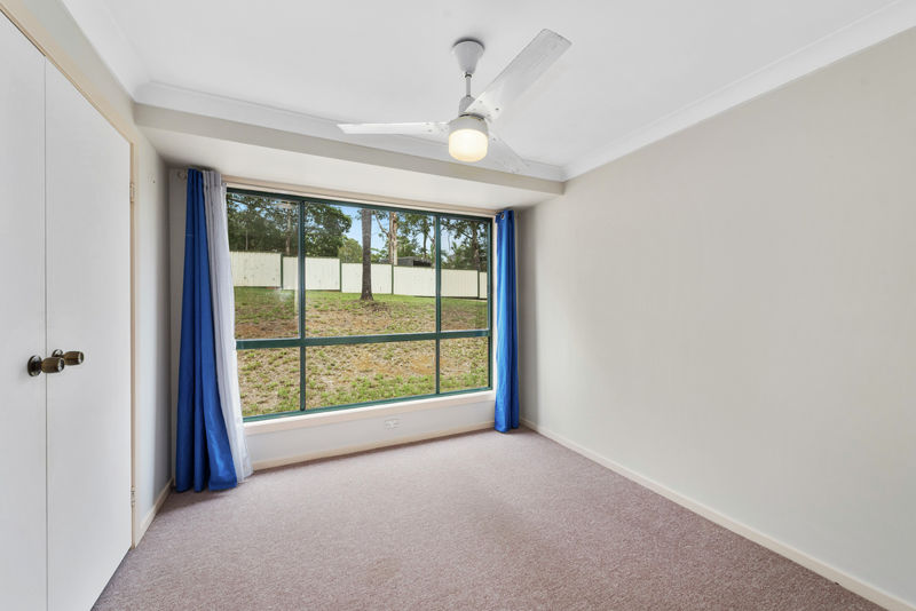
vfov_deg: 81.3
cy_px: 306
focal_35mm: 14
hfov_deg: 104.2
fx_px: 356
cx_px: 458
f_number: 7.1
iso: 200
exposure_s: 1/40
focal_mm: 14
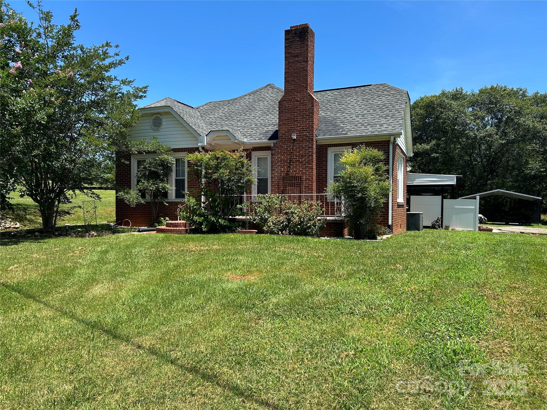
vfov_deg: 53.1
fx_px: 411
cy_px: 205
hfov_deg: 67.3
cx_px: 274
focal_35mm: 26
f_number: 1.5
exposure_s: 1/1972
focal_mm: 5.7
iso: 50
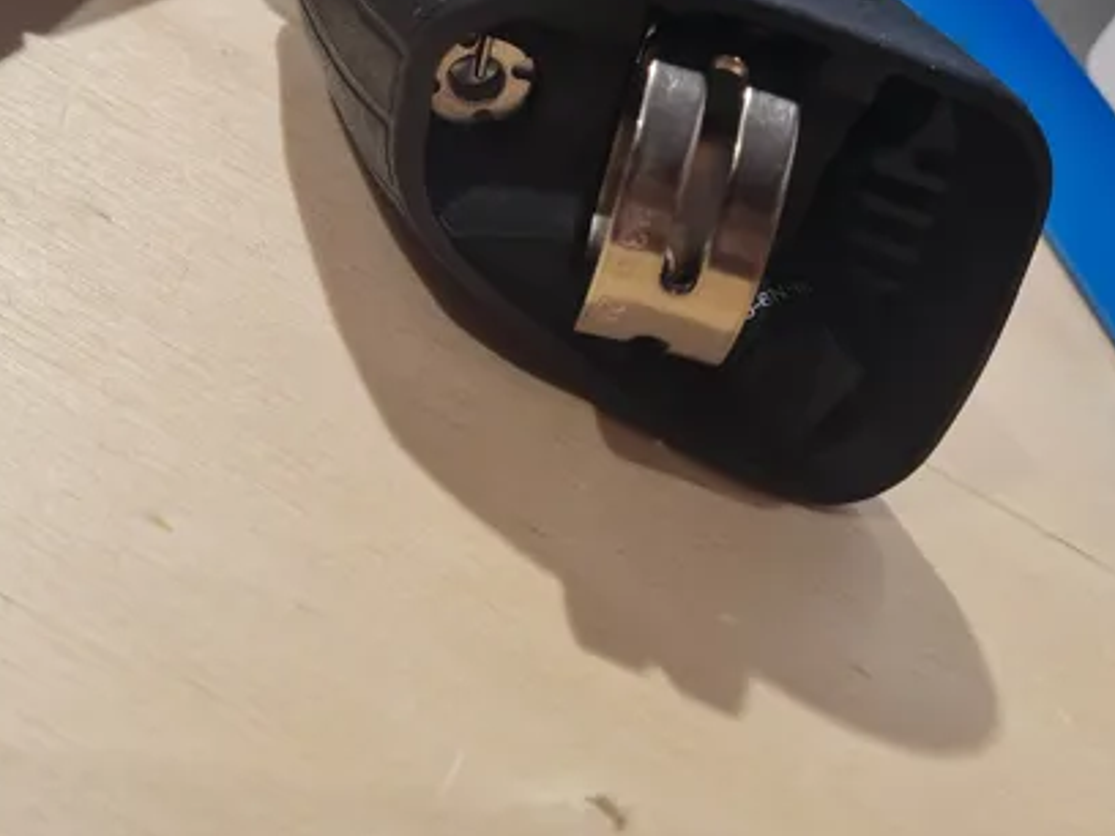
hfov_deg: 37.3
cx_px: 443
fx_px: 1643
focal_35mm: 51
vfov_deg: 27.7
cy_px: 109
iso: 50
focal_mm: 5.4
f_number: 1.8
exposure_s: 1/141
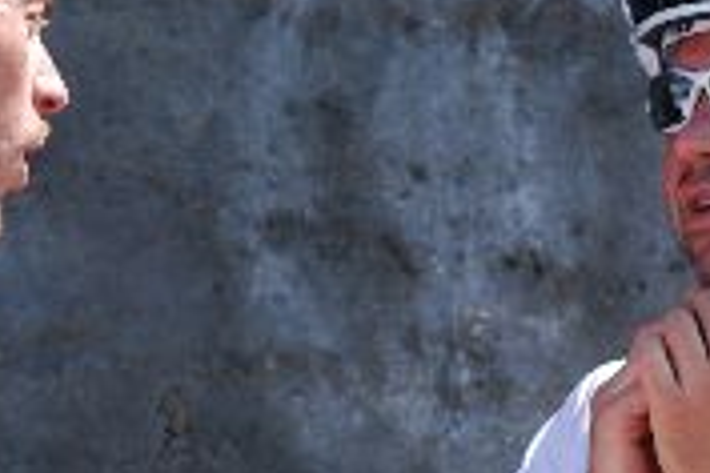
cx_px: 345
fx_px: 8717
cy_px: 138
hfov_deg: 4.7
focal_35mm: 442
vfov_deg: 3.1
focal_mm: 116
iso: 100
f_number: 8
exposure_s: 1/125
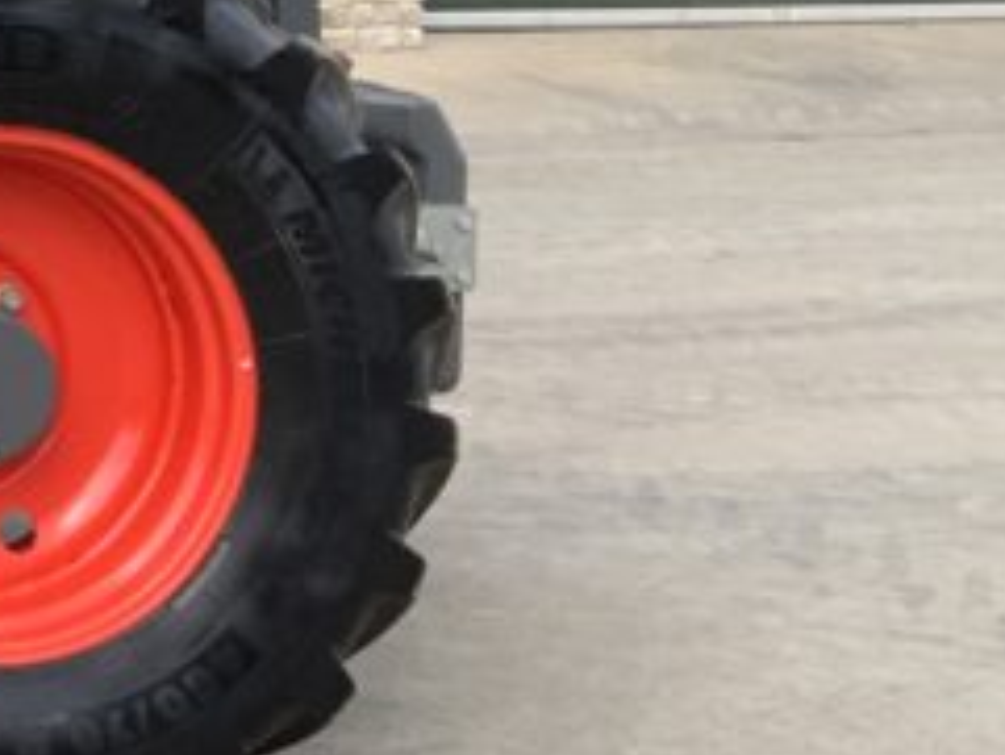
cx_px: -863
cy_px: -305
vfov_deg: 11.6
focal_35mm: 123
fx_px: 3573
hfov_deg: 14.0
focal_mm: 3
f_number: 1.8
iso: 16
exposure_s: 1/650
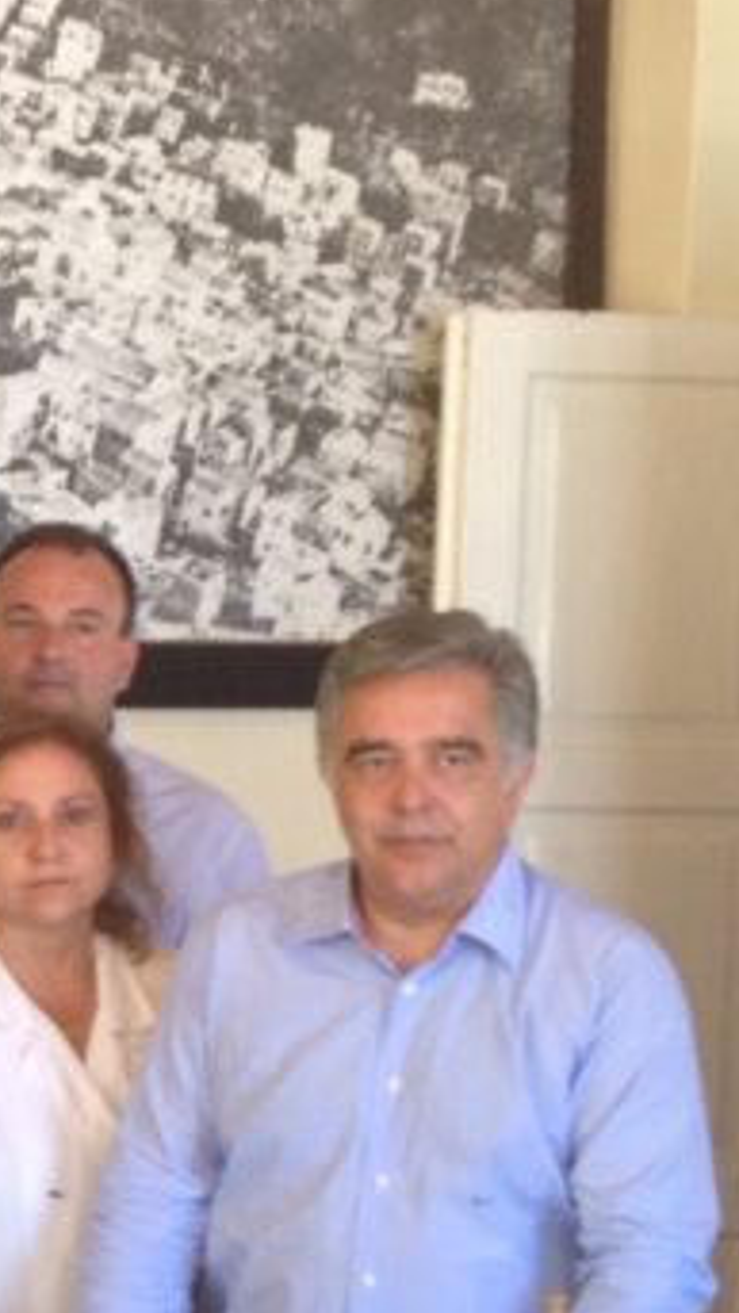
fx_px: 3970
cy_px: 888
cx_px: -513
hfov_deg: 10.1
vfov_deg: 18.7
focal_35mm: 114
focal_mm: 4.28
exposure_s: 1/20
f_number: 2.4
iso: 64
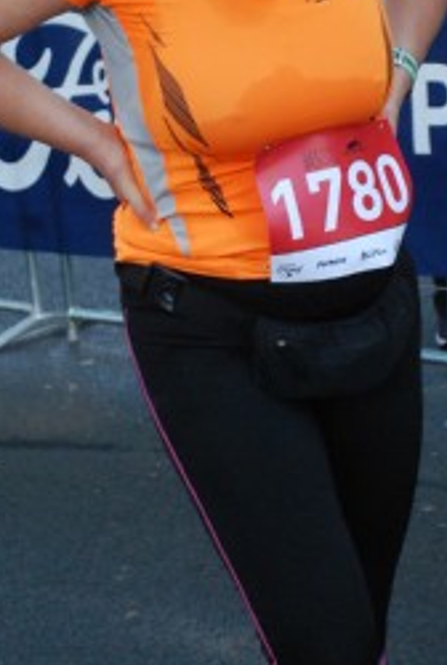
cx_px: 307
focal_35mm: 126
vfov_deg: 16.2
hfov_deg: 10.9
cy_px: 207
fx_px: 2337
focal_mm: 35
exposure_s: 1/320
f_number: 4.5
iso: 1000
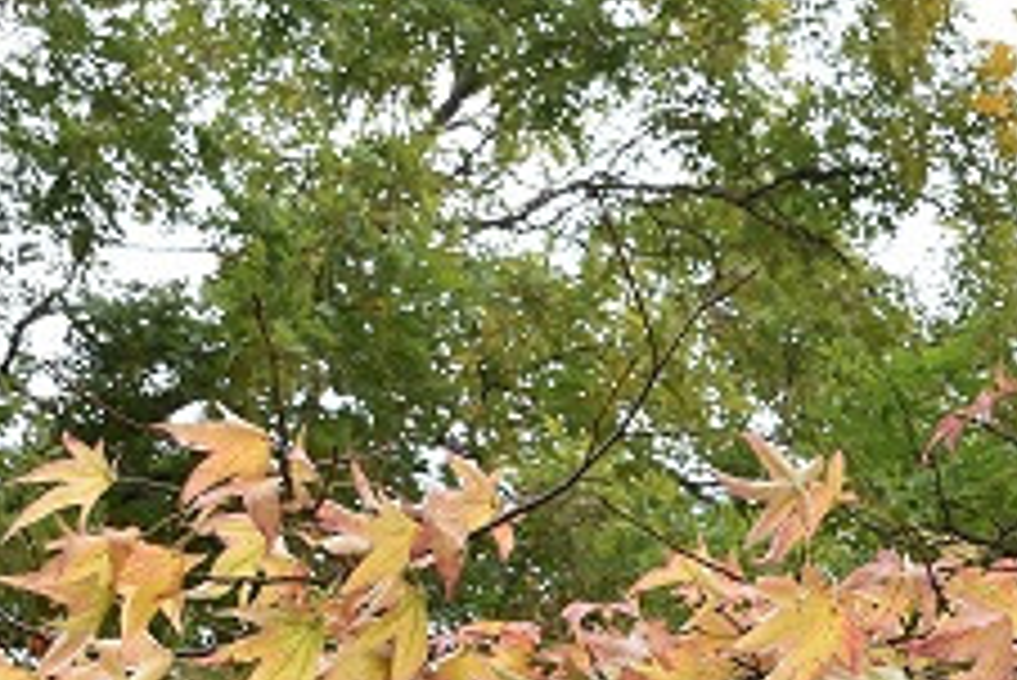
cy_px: 1252
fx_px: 5399
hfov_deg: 10.6
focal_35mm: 191
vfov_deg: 7.0
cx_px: 1210
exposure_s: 1/200
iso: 400
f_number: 7.1
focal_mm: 32
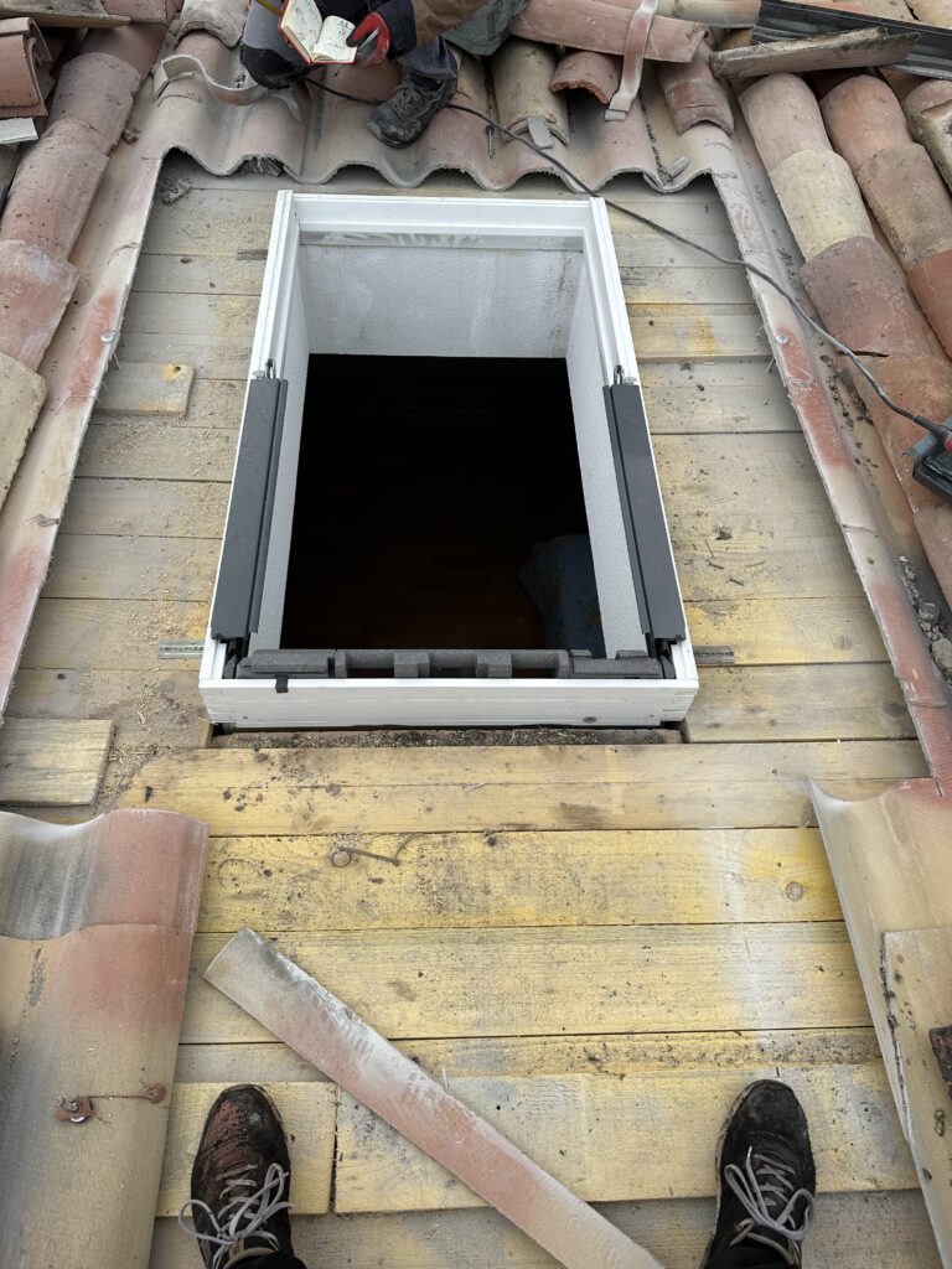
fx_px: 880
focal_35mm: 24
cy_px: 634
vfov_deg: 71.6
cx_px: 476
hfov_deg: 56.8
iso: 80
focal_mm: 6.86
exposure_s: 1/1304
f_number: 1.78
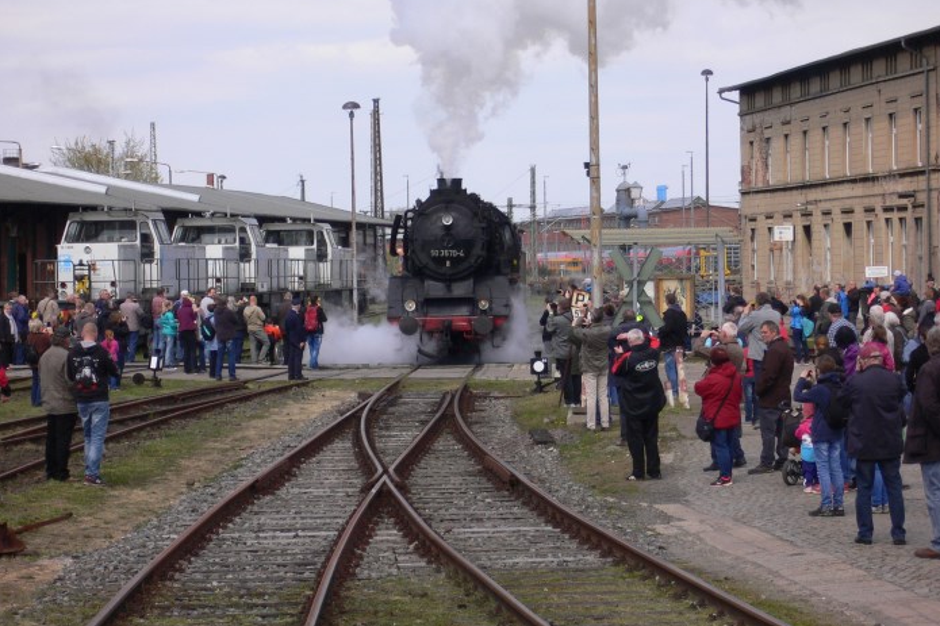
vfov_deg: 12.4
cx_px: 471
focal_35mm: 110
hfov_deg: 18.6
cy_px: 297
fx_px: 2871
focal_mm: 17.4
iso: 100
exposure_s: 1/500
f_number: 5
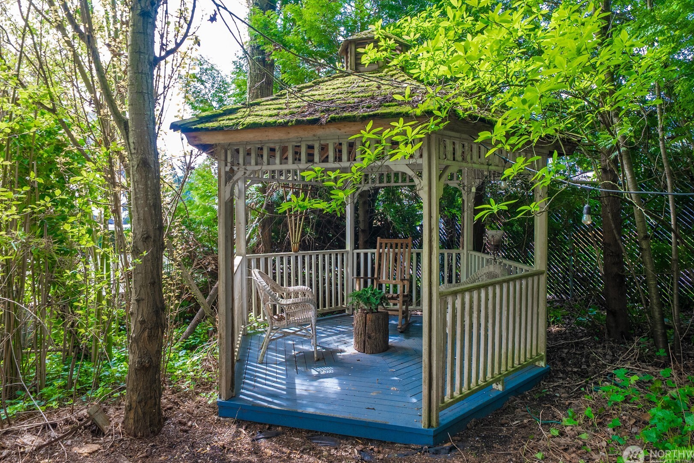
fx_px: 405
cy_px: 230
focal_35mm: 21
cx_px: 363
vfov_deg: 59.5
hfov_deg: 81.1
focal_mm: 20
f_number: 7.1
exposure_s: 1/30
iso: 320
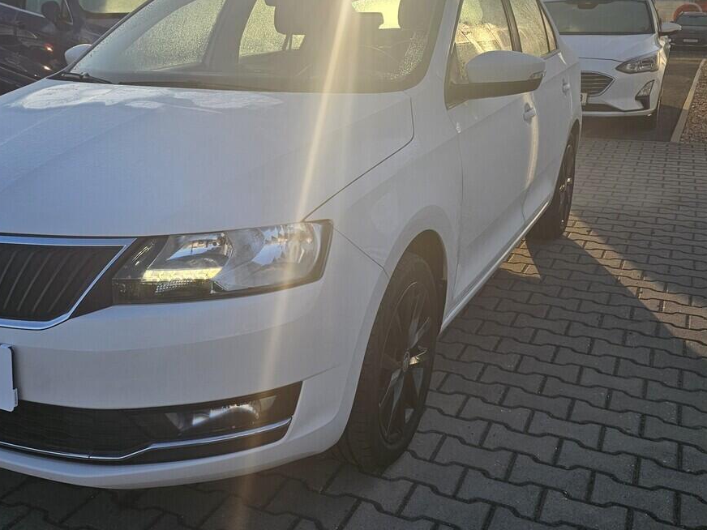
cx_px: 248
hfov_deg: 48.3
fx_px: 776
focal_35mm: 38
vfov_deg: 37.7
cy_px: 254
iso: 25
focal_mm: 6.3
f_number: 1.7
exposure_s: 1/1008
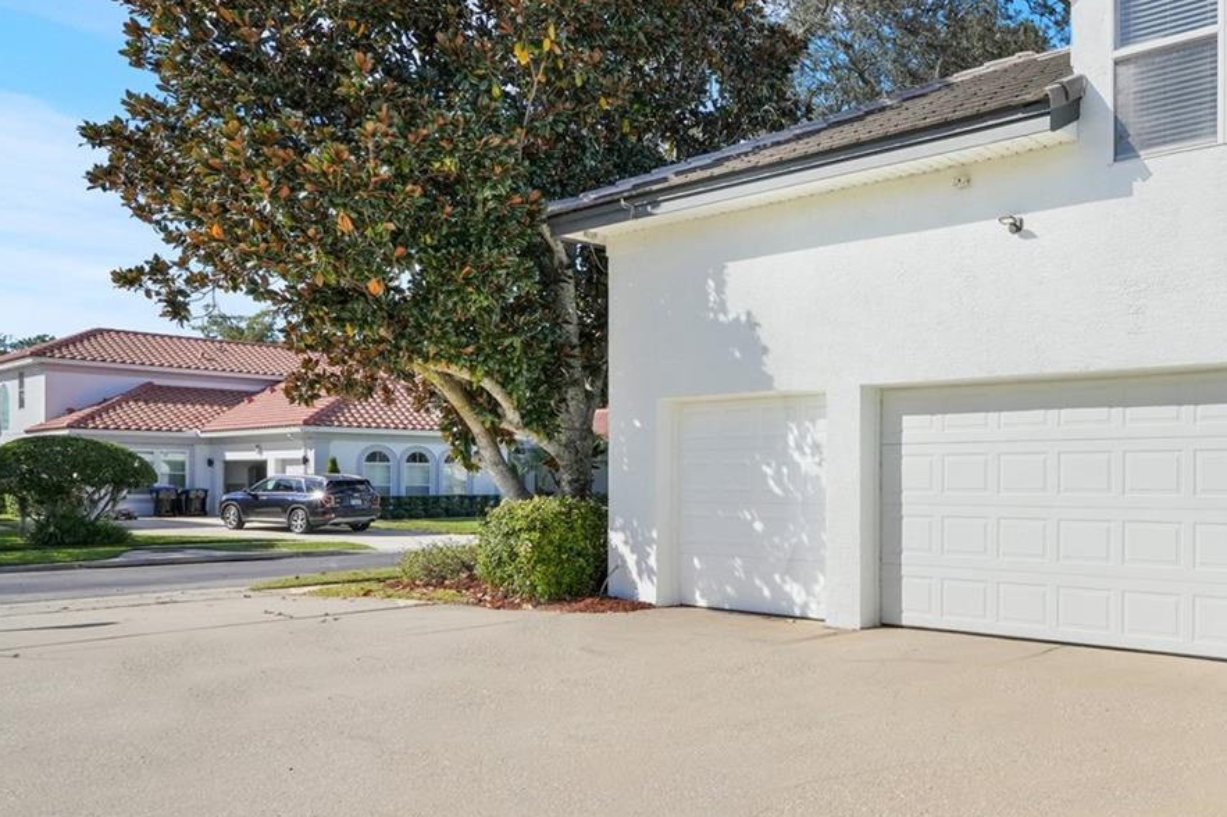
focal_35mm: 29
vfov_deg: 44.7
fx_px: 988
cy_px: 483
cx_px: 1062
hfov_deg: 56.6
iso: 250
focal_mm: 16
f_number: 9
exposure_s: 1/1250
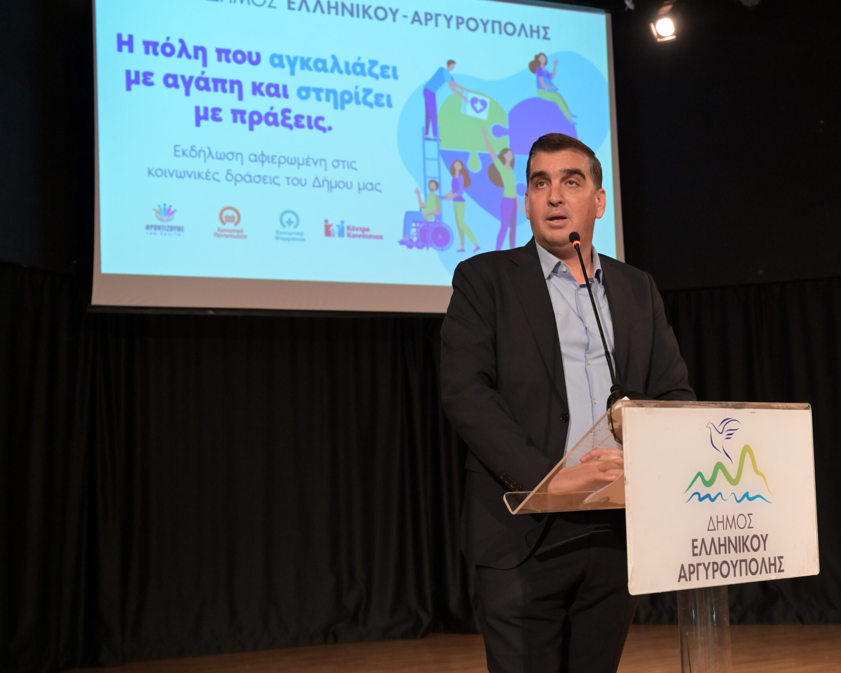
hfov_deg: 35.9
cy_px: 336
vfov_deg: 29.1
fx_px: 1294
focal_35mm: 52
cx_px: 487
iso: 2500
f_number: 5.6
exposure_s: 1/125
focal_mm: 46
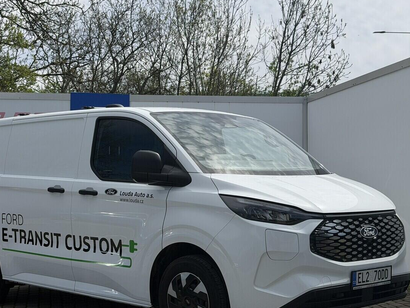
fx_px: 758
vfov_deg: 22.9
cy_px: 182
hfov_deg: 30.2
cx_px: 159
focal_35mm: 64
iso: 64
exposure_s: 1/8772
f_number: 1.78
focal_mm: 6.76
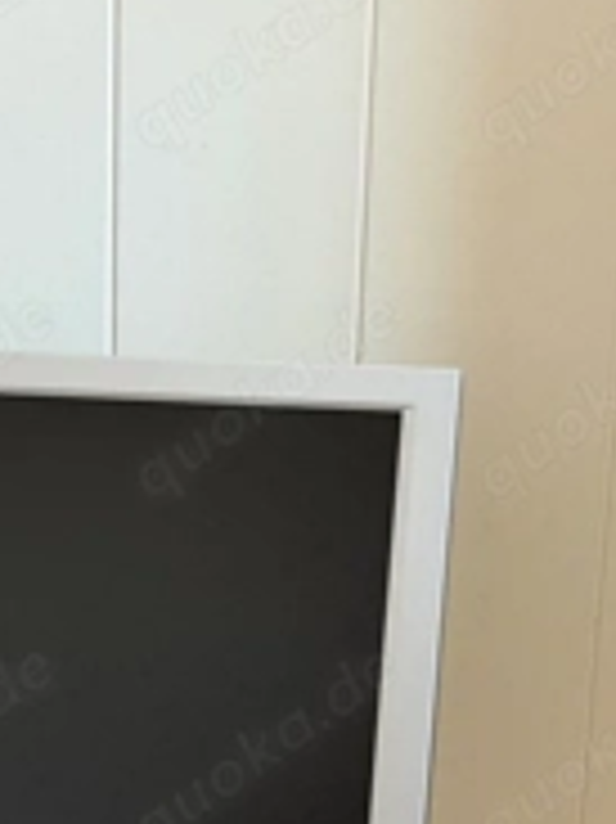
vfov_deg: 18.3
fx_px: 2494
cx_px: 18
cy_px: 797
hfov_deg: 13.9
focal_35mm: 105
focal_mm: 6.76
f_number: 1.78
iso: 400
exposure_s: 1/40
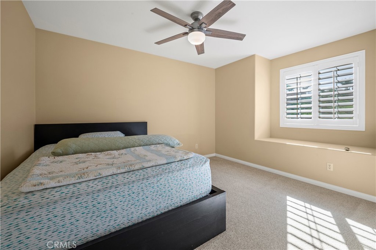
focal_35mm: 14
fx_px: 146
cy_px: 125
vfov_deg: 81.1
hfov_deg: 104.3
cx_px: 188
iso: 400
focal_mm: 14
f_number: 9
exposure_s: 1/8
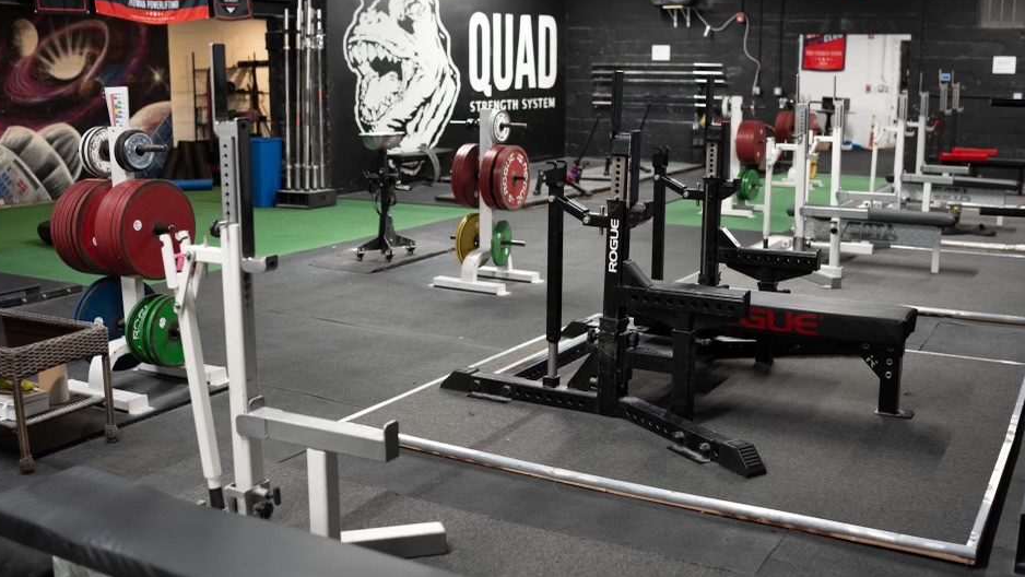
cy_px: 254
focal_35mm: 40
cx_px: 492
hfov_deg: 50.5
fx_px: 1087
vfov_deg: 29.7
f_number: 2.2
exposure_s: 1/40
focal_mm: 35
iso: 400
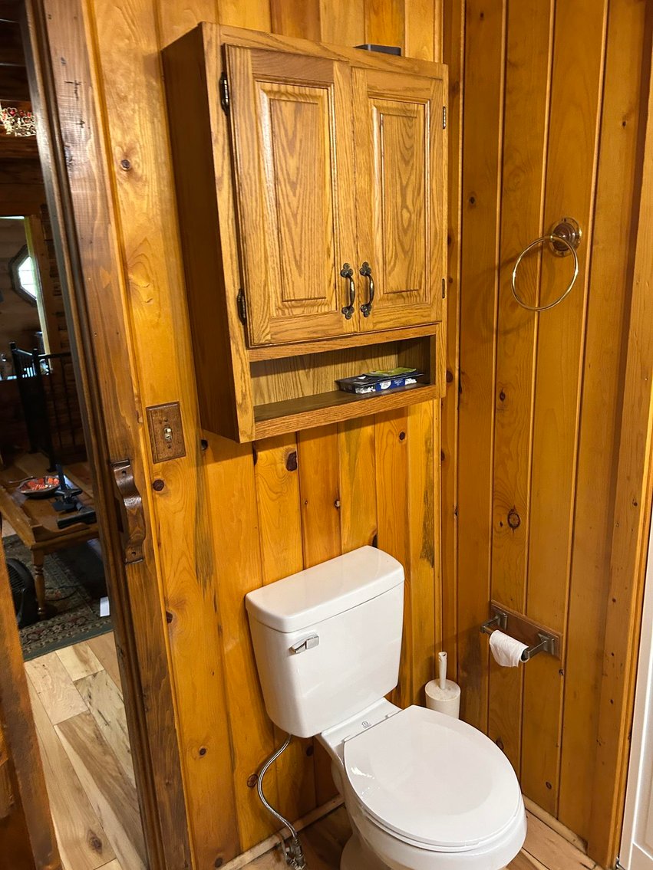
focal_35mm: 26
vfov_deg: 67.3
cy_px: 435
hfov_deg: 53.1
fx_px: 654
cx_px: 326
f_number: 1.5
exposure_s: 1/60
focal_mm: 5.7
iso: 320
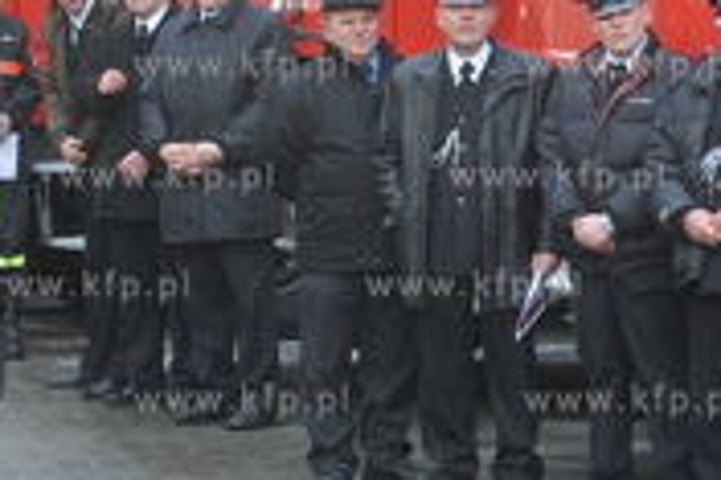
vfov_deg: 6.3
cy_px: 119
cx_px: 385
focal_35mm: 216
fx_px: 4322
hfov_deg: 9.5
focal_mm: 95
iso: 400
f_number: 5.6
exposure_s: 1/160
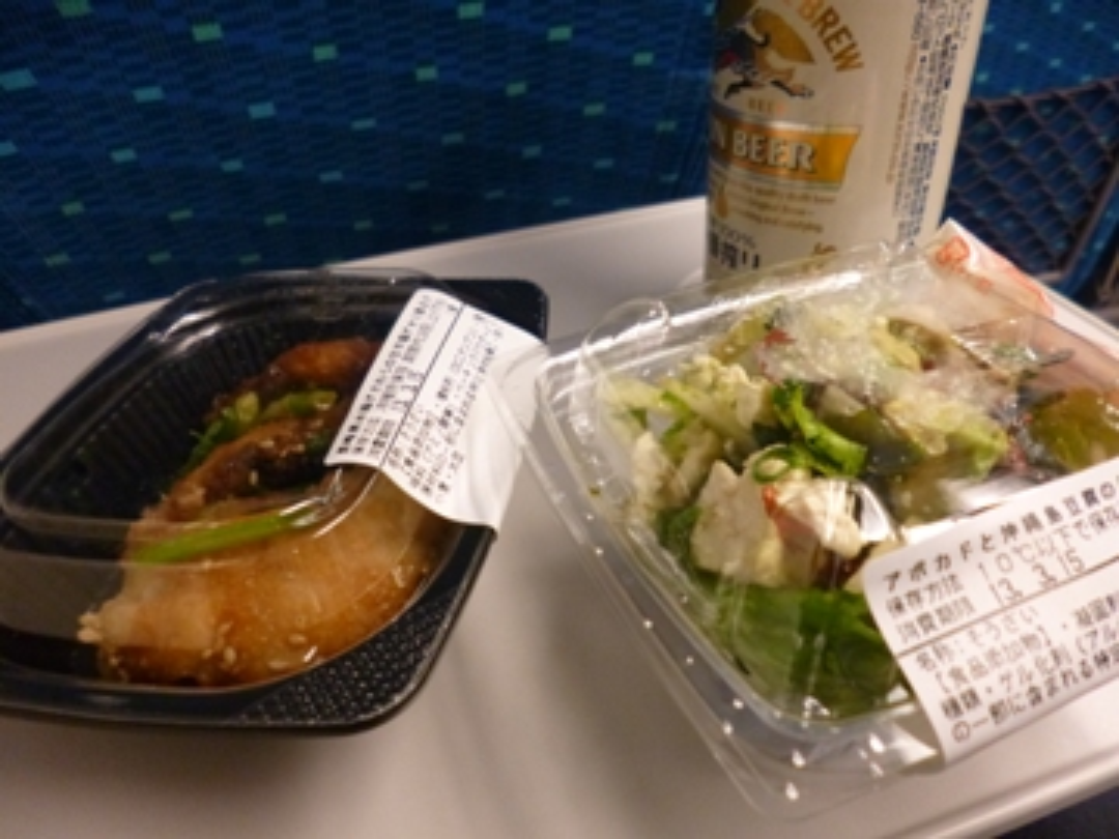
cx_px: 560
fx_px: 776
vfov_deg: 56.8
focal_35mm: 24
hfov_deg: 71.6
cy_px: 420
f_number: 2.5
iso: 400
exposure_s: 1/30
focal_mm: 4.3
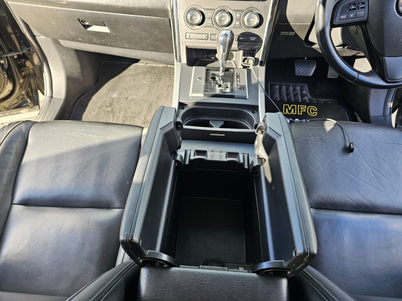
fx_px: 267
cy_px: 150
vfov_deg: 58.9
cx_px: 201
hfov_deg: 73.9
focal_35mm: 23
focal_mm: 6.3
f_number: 1.7
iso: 64
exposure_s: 1/180
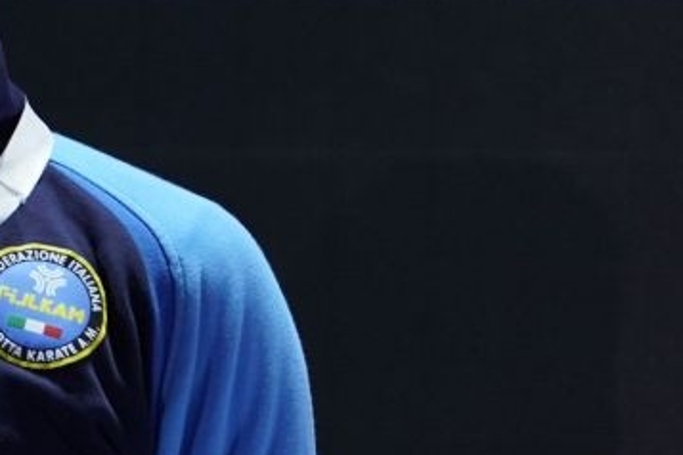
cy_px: 281
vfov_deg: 1.5
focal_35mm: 898
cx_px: -960
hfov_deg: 2.3
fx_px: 17036
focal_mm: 178
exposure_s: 1/250
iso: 640
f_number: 2.8
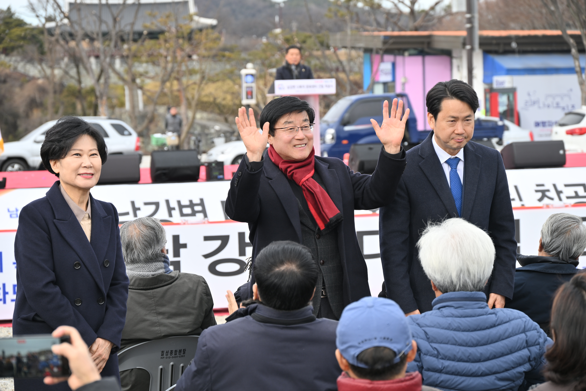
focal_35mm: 105
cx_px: 293
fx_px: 1709
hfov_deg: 19.5
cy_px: 196
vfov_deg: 13.0
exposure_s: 1/250
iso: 160
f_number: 6.3
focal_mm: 105
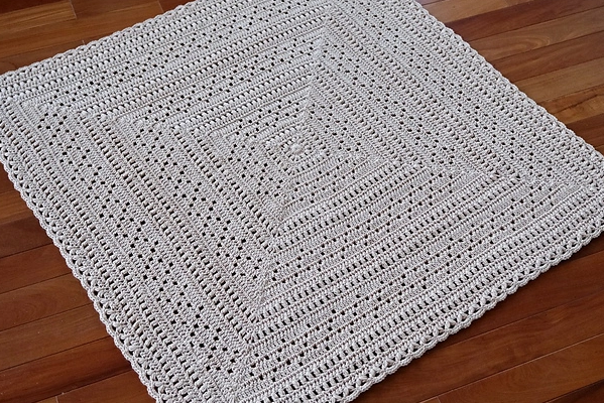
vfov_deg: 28.7
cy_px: 196
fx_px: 789
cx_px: 301
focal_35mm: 47
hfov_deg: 41.9
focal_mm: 29.2
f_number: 4
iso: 2500
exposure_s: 1/100
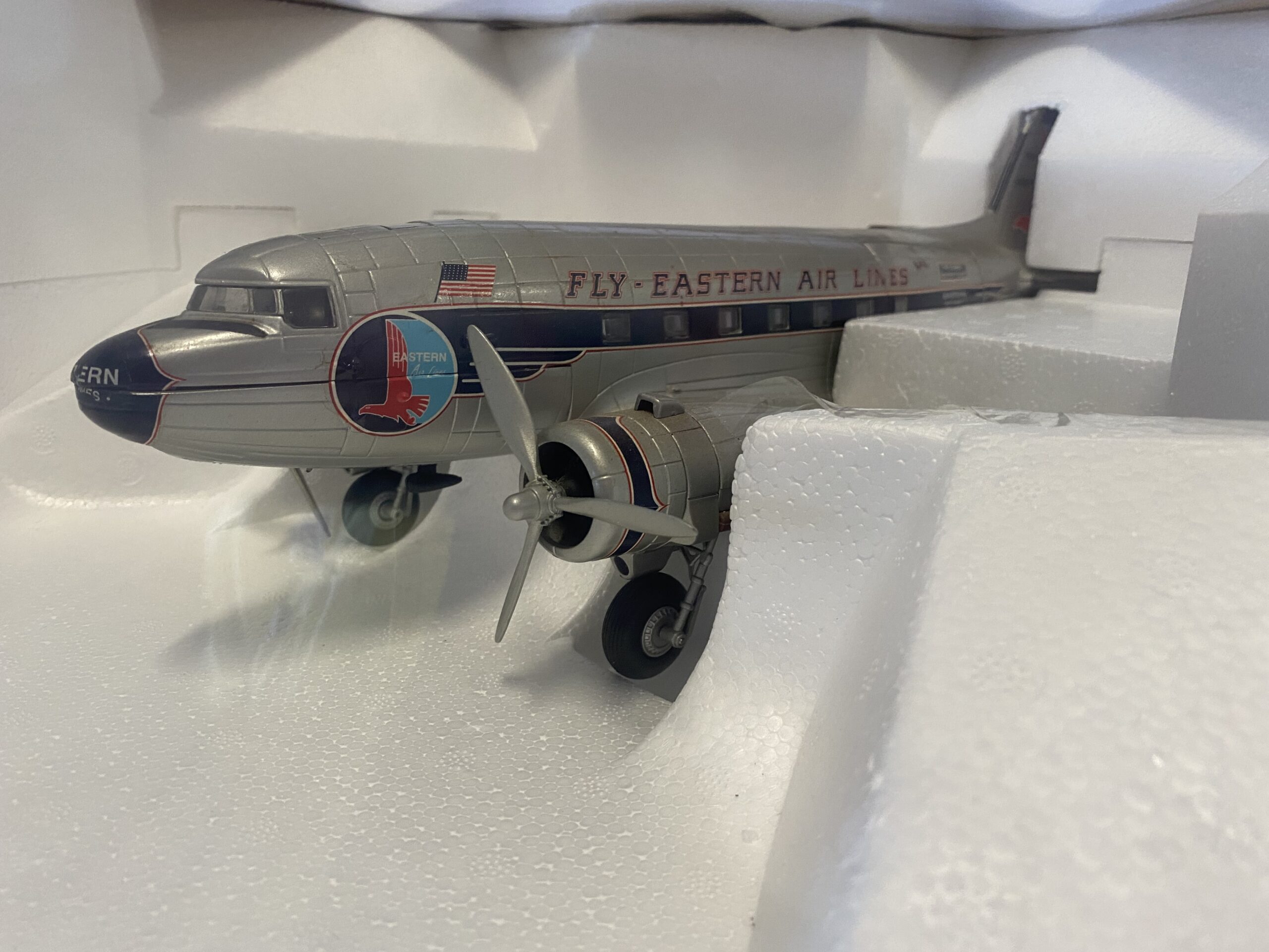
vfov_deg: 53.1
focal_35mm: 26
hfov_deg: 67.3
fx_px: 953
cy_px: 476
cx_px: 634
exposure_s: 1/75
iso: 125
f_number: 1.8
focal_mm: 4.25
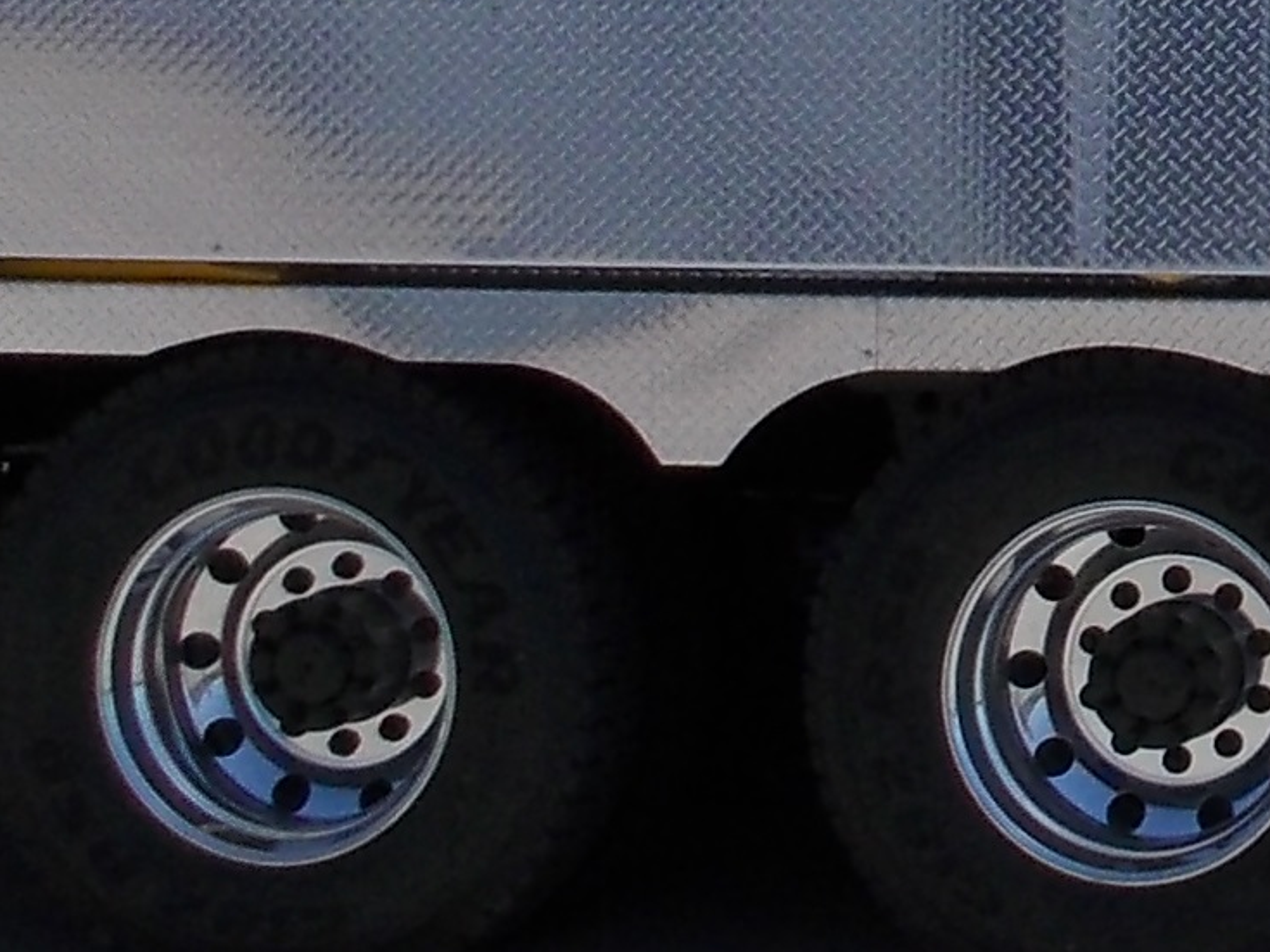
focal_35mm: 144
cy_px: -287
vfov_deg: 10.1
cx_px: 2236
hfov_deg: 12.6
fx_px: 5282
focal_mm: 4.1
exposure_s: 1/1000
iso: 80
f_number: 3.3
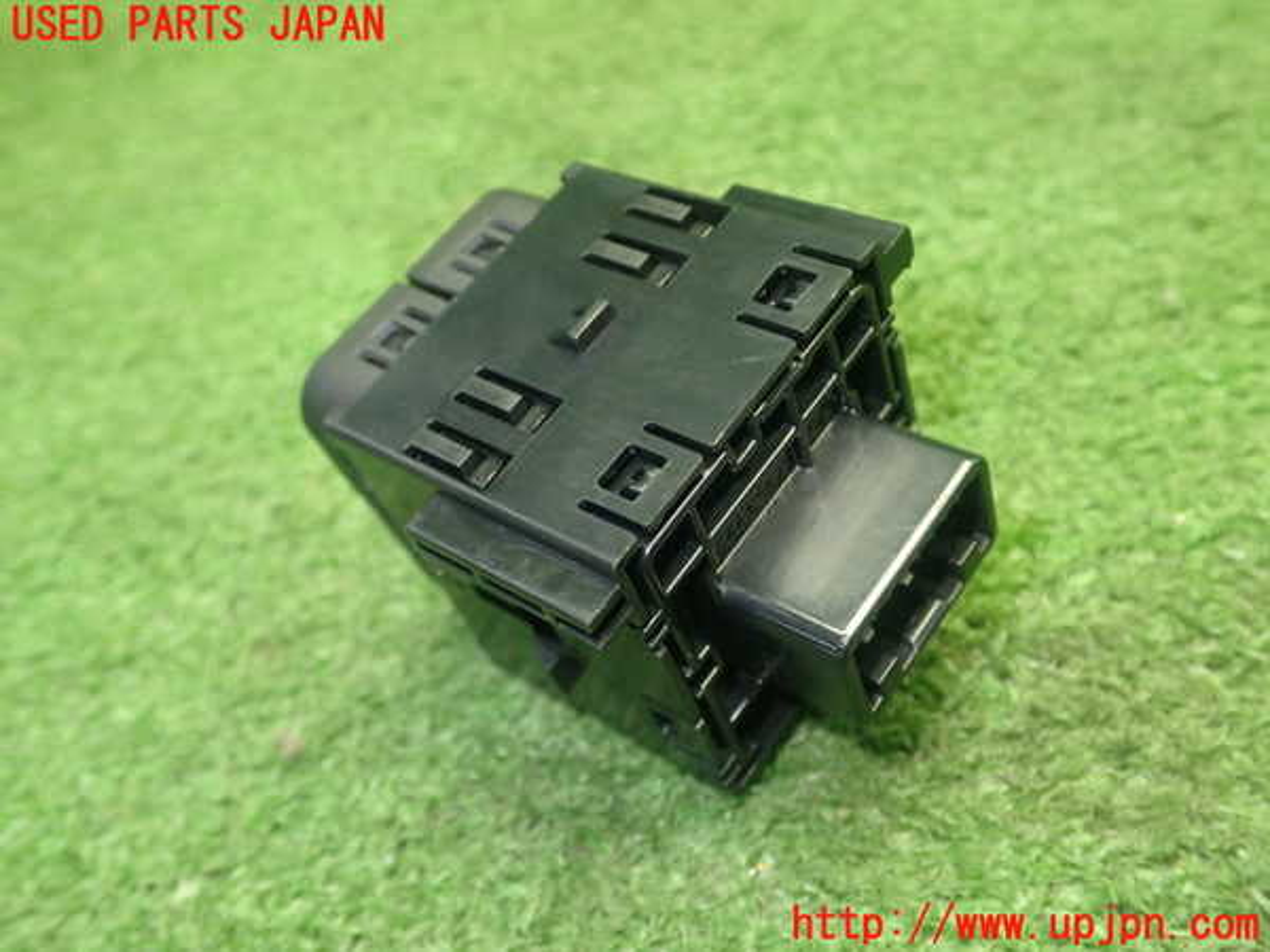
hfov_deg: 51.4
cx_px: 635
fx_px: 1321
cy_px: 476
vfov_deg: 39.7
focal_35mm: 36
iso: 400
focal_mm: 6.37
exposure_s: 1/40
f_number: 2.5
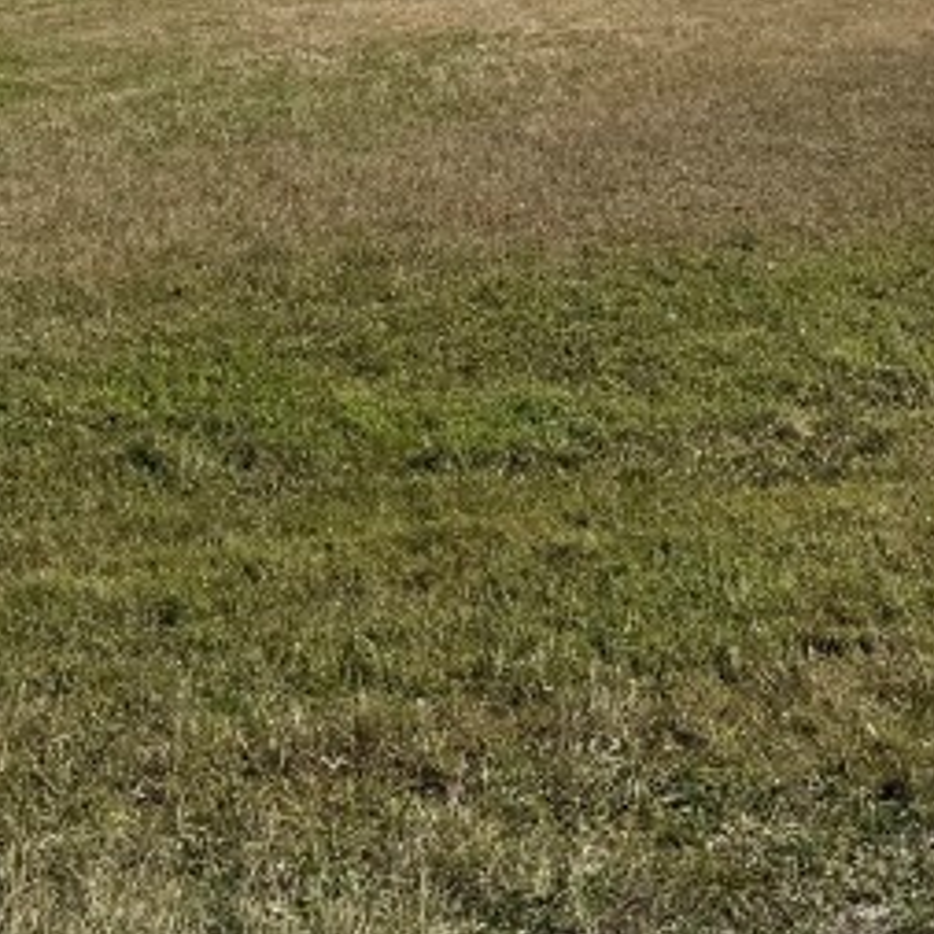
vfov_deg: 19.0
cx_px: 875
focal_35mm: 86
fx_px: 2625
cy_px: -210
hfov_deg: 19.7
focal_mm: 6.76
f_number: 1.78
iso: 80
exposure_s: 1/6711
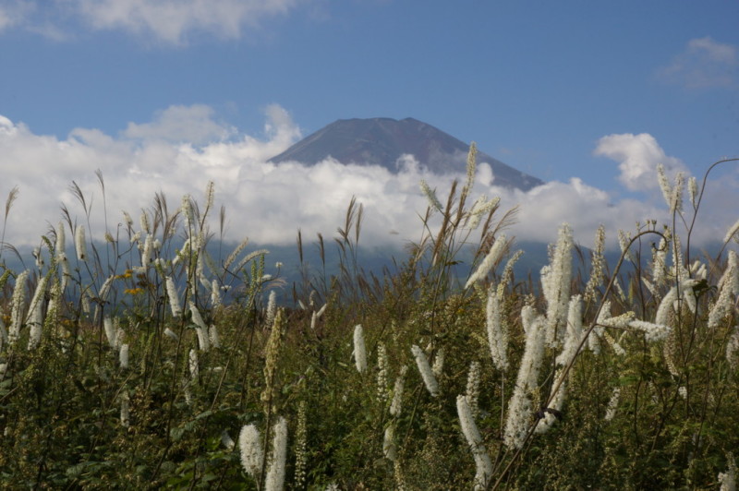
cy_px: 246
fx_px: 1077
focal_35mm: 52
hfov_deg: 37.9
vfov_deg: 25.7
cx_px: 370
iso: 200
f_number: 22
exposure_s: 1/100
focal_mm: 35
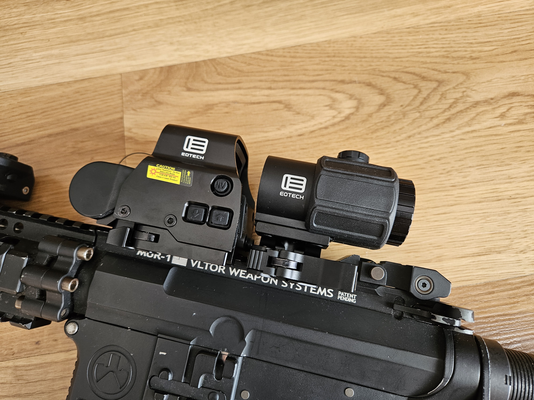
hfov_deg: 73.9
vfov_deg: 58.9
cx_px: 267
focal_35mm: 23
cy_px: 200
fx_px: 355
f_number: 1.8
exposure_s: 1/180
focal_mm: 5.4
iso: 160
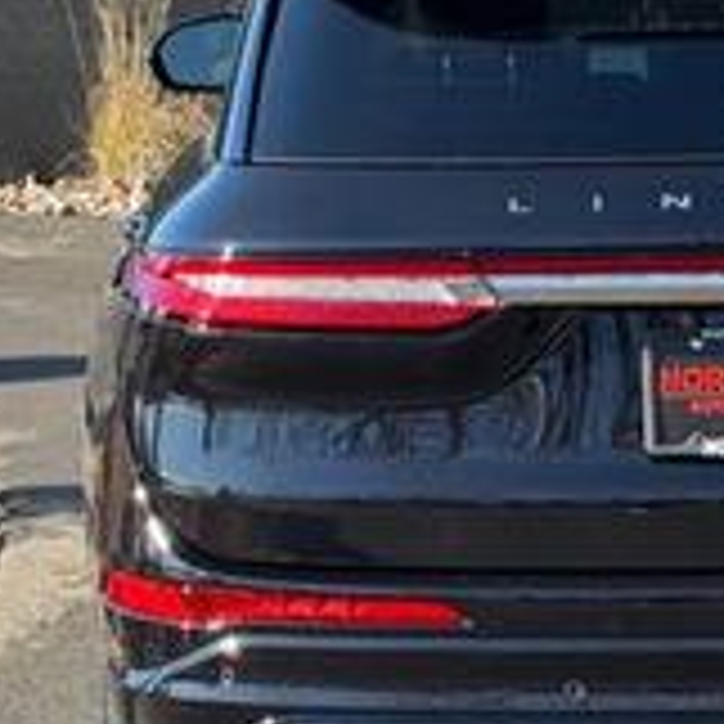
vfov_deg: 13.1
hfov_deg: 13.1
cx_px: 522
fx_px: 3147
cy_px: 378
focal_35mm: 133
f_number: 1.78
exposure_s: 1/819
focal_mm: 6.76
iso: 64
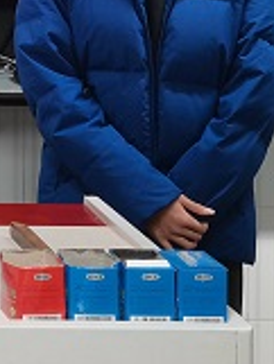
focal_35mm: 110
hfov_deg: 12.3
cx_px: -224
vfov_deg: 17.0
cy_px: -88
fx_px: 1159
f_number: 1.8
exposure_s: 1/50
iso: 160
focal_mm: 5.58
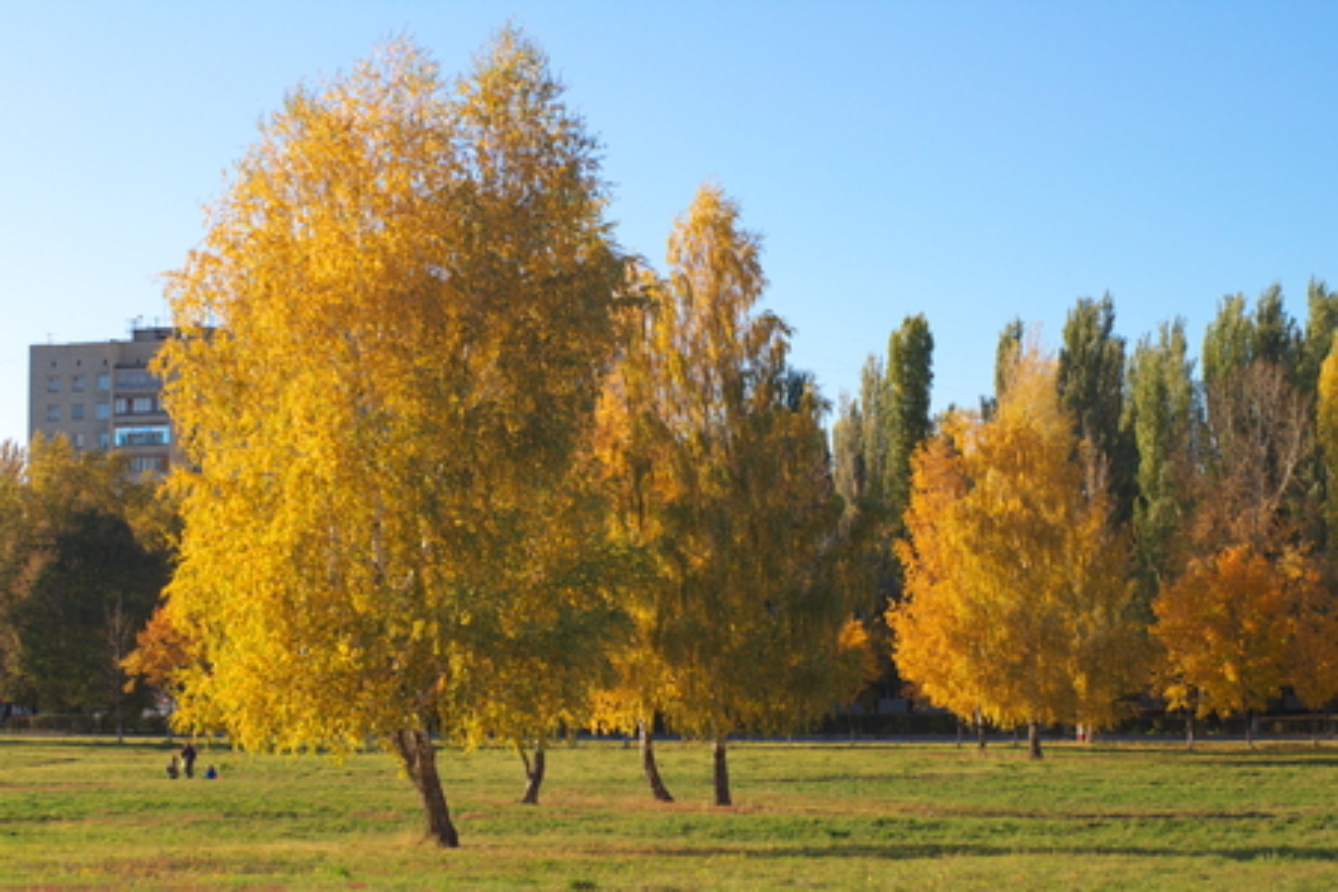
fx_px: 2787
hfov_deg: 27.0
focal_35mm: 75
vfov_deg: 18.2
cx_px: 669
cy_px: 446
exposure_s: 1/180
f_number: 4.5
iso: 200
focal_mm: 50
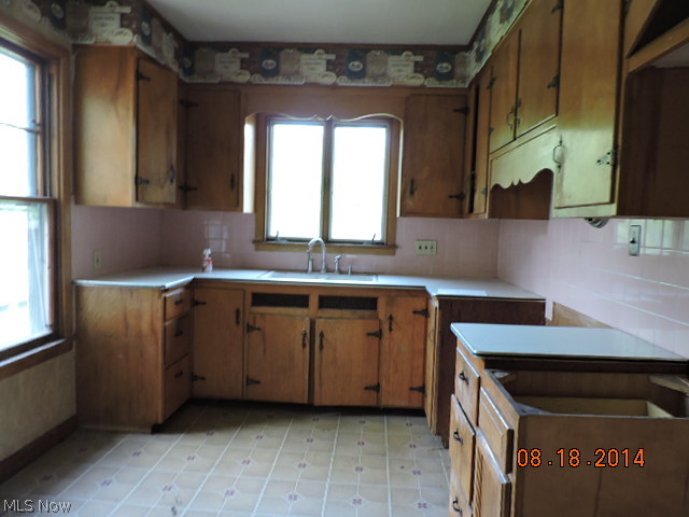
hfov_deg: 71.6
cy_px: 258
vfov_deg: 56.8
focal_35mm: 24
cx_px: 344
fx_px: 478
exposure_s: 1/30
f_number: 3
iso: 400
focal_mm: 4.3
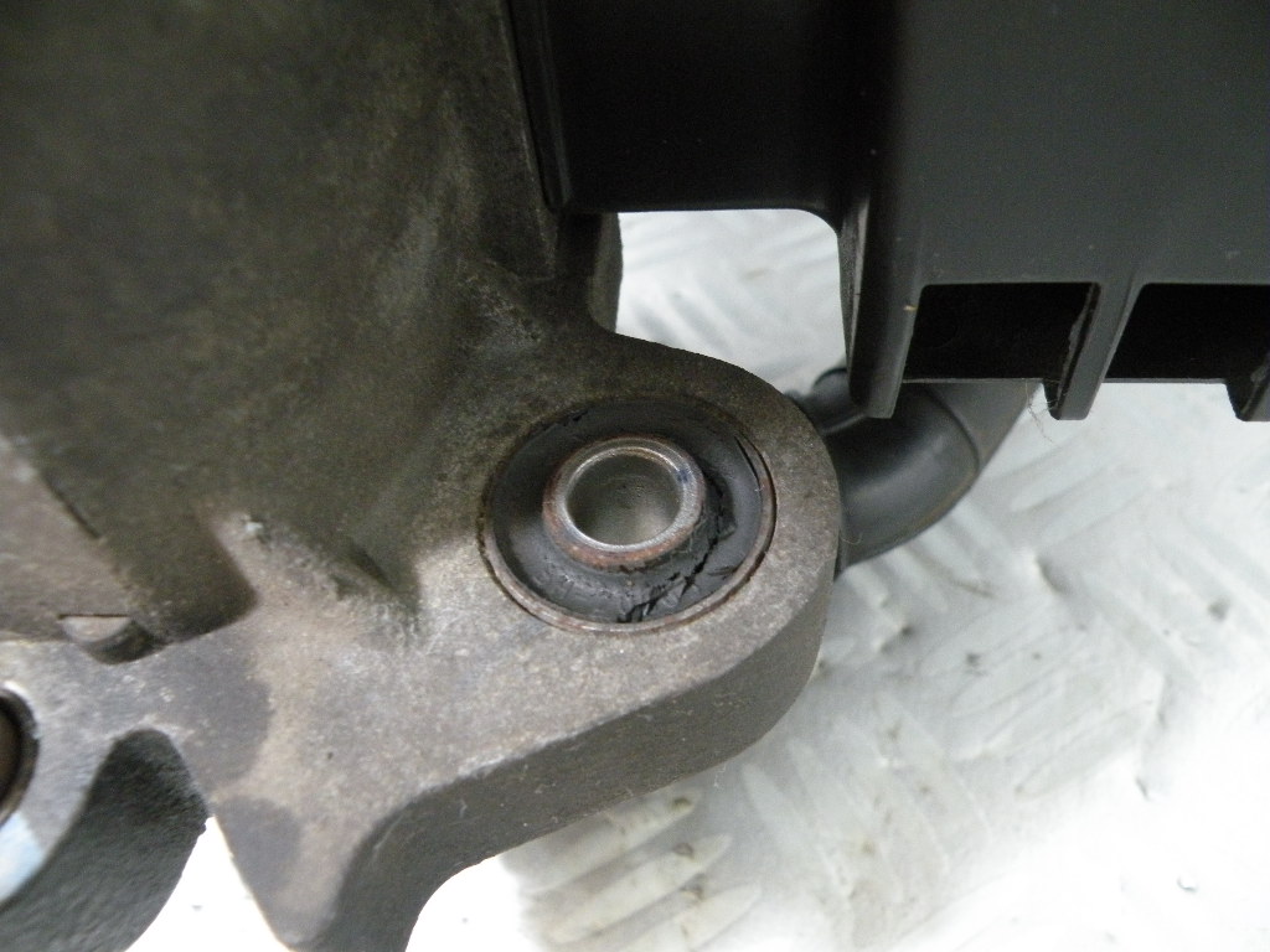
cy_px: 476
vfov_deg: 51.4
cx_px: 635
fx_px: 991
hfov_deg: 65.3
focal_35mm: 27
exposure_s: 1/47.8
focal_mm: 4.7
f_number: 2.8
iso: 400
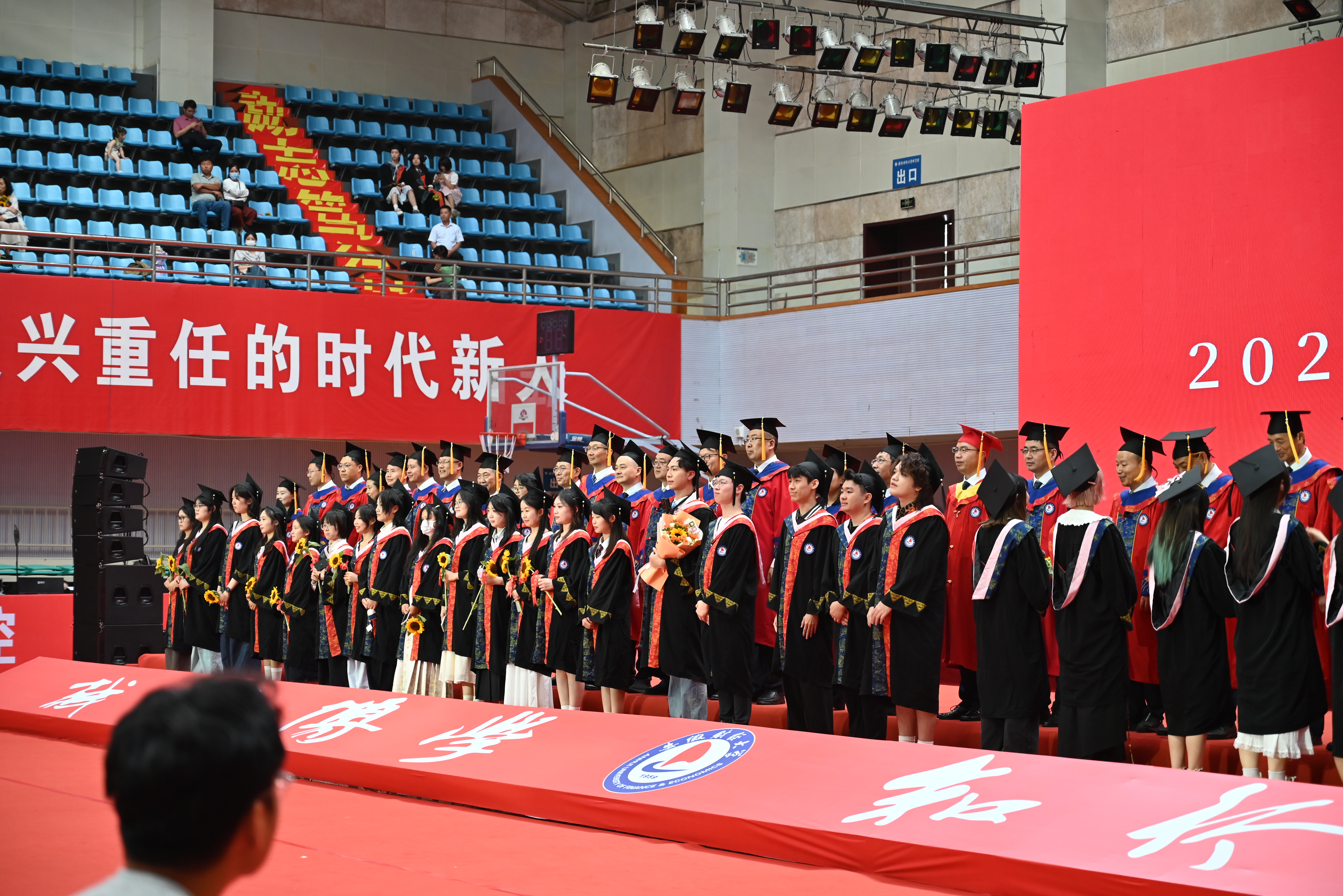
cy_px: 448
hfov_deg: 28.8
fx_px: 2612
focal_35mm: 70
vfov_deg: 19.5
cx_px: 672
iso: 1000
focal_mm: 70
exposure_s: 1/125
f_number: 4
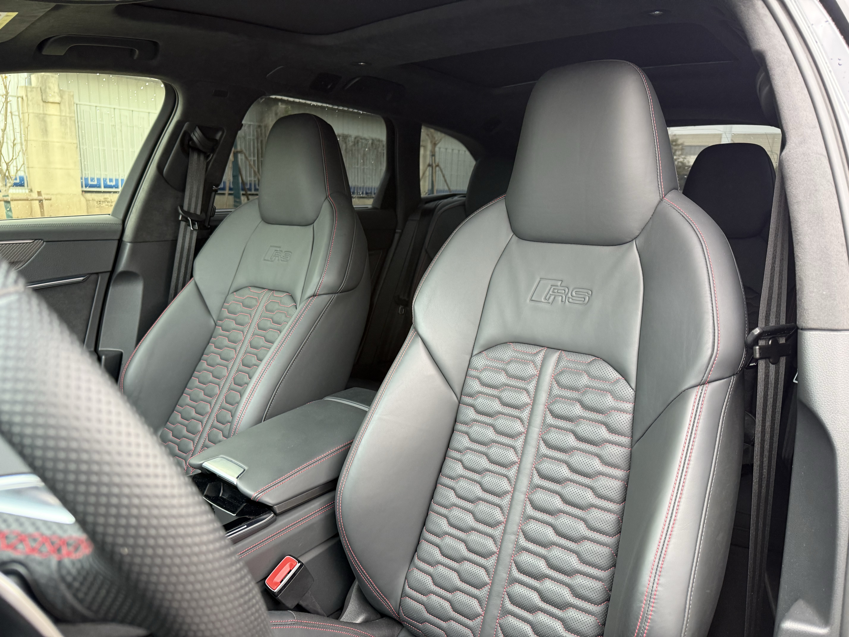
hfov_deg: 71.6
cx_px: 424
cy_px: 318
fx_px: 589
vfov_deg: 56.8
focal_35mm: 24
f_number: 1.78
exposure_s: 1/60
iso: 250
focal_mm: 6.76
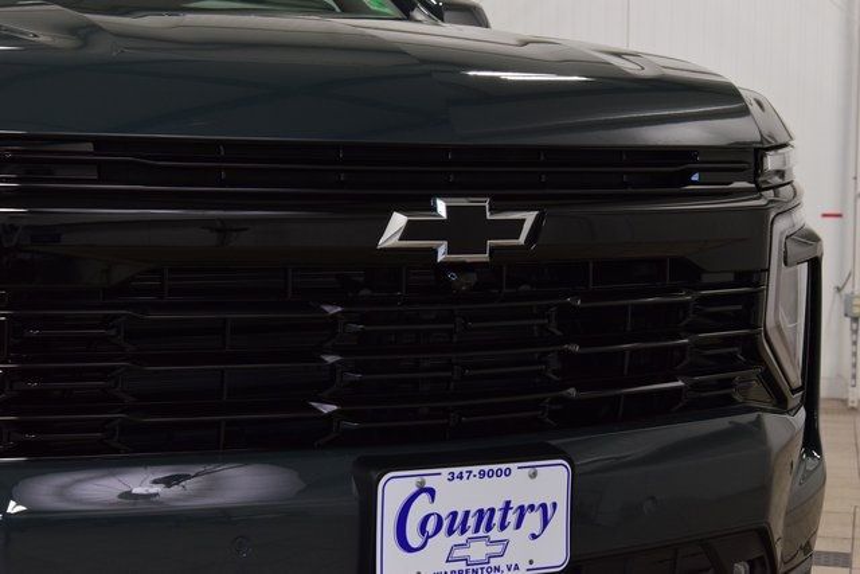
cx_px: 430
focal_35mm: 78
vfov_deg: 17.5
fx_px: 1864
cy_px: 287
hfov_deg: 26.0
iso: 1600
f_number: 8
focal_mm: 52
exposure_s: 1/60
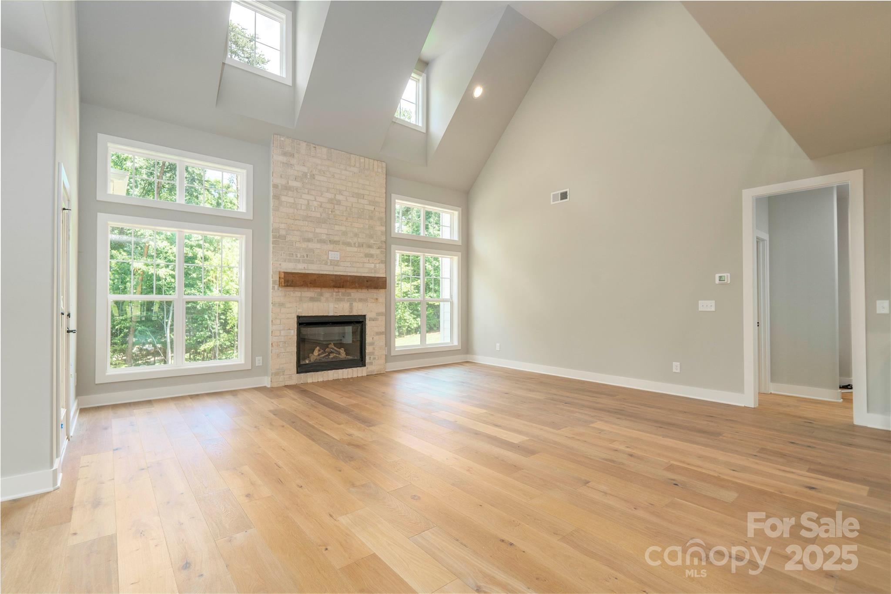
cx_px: 446
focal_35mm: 16
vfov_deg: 73.7
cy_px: 297
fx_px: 396
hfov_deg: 96.7
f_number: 7.1
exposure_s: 1/80
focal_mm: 16
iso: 320
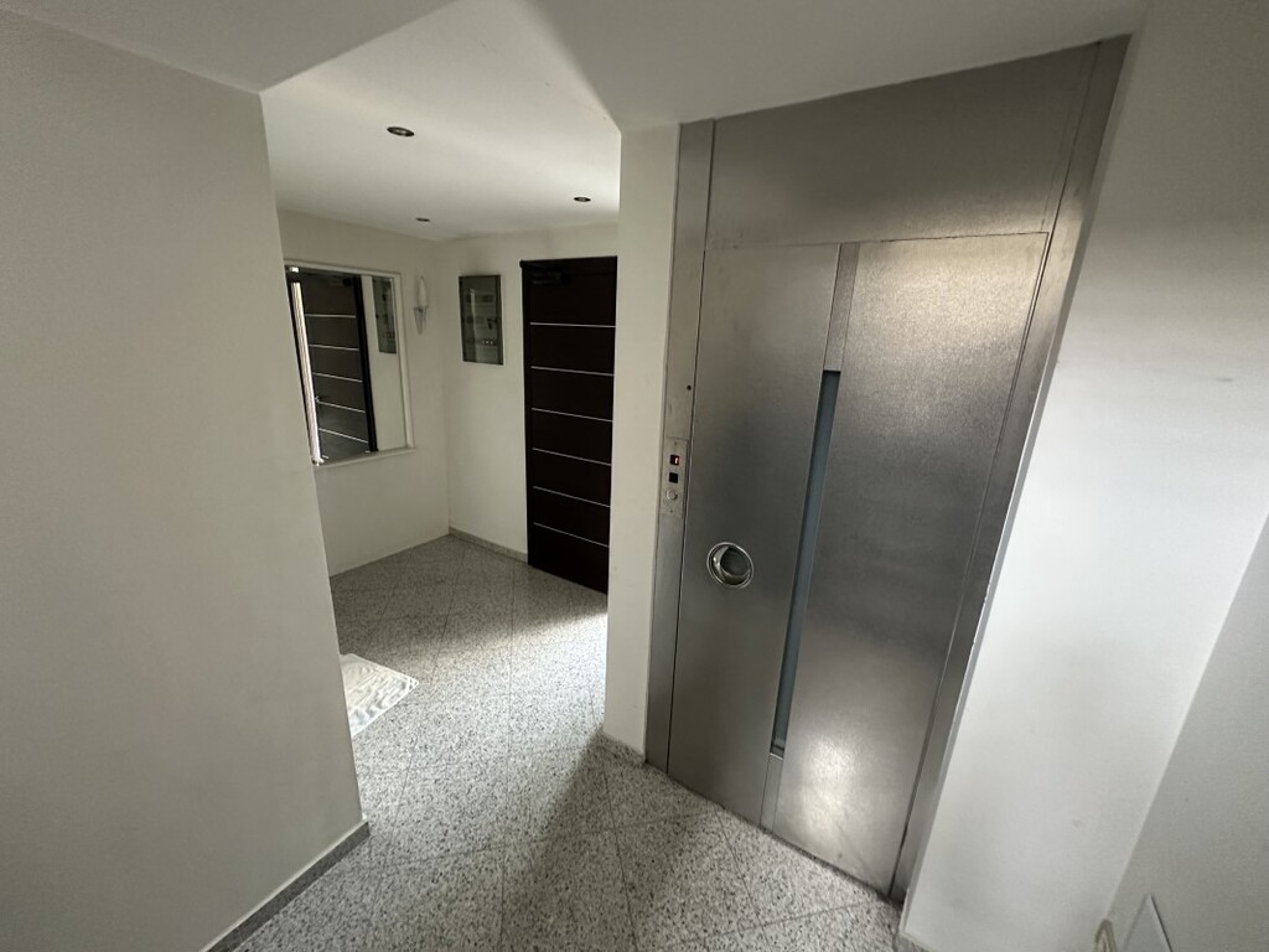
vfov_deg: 85.7
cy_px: 476
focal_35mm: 14
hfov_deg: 102.1
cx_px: 634
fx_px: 513
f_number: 2.2
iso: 800
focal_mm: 2.22
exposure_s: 1/50
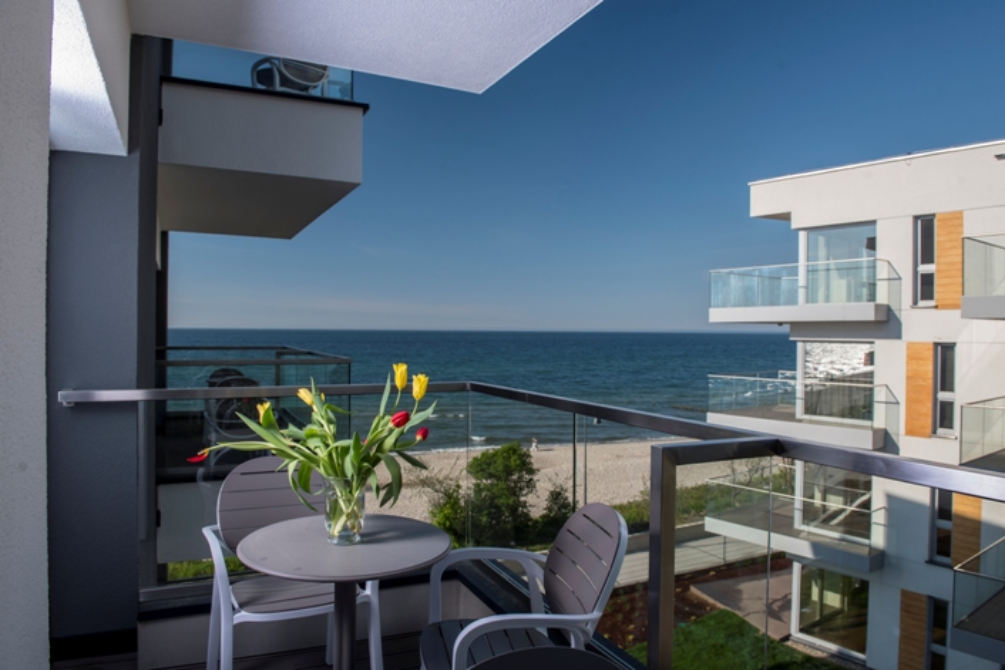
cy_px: 335
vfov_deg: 53.2
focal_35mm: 24
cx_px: 502
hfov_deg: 73.7
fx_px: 670
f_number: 8
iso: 200
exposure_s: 1/200
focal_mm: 24
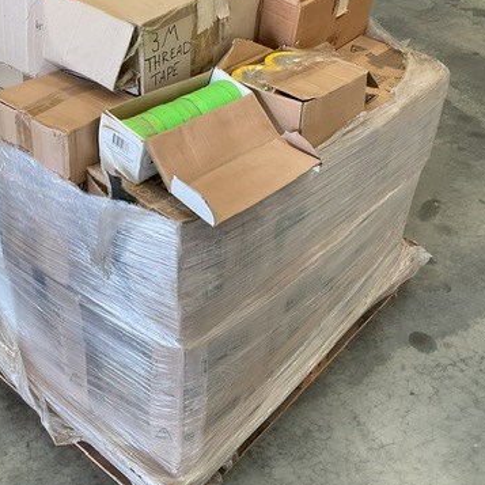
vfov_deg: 36.6
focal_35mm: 46
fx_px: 729
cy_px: 178
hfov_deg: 36.5
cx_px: 167
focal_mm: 3
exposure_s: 1/120
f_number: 1.8
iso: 50
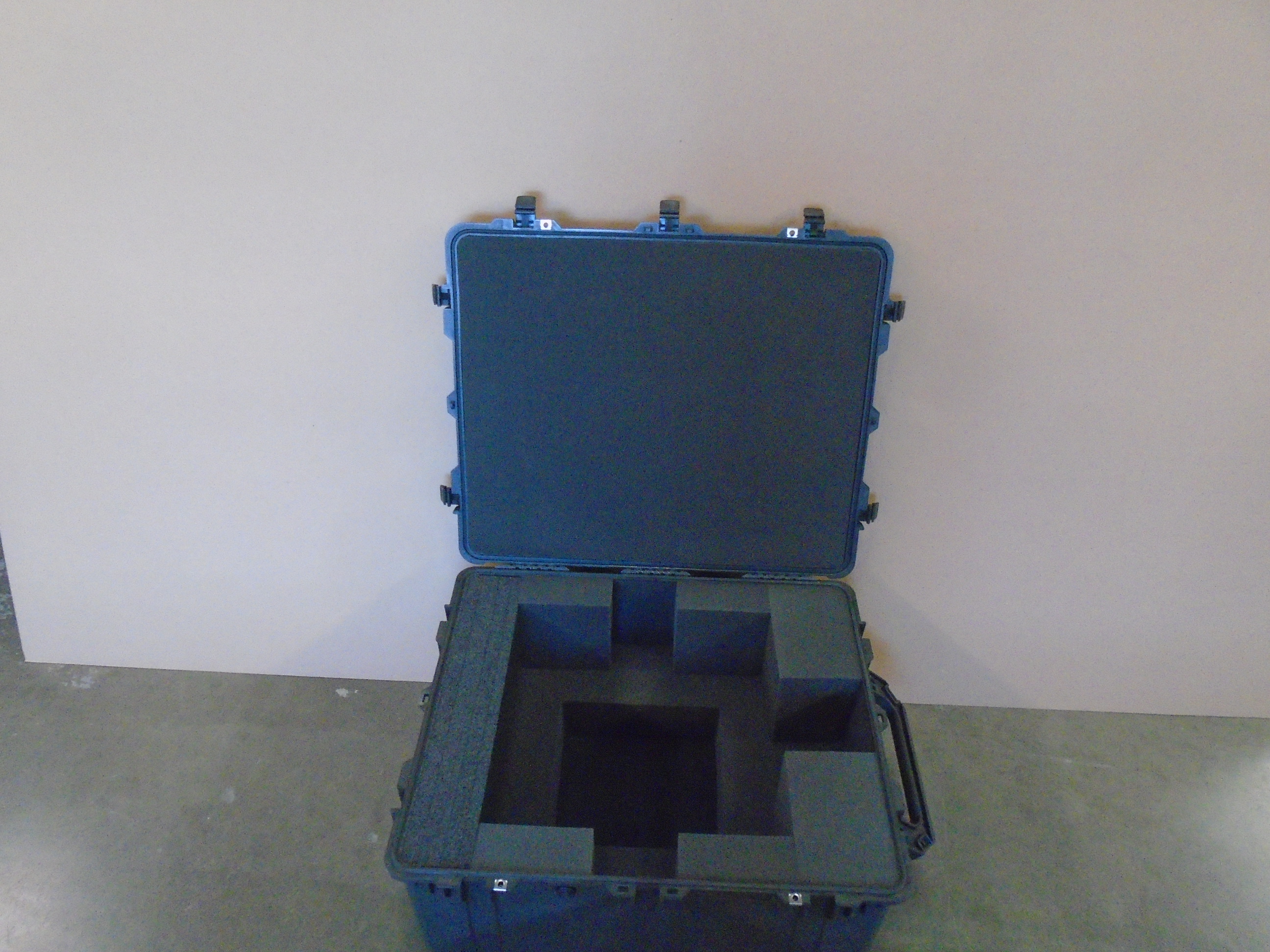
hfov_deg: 67.3
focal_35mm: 26
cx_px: 635
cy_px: 476
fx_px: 954
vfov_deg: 53.1
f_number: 3.2
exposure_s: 1/40
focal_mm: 4.6
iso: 800
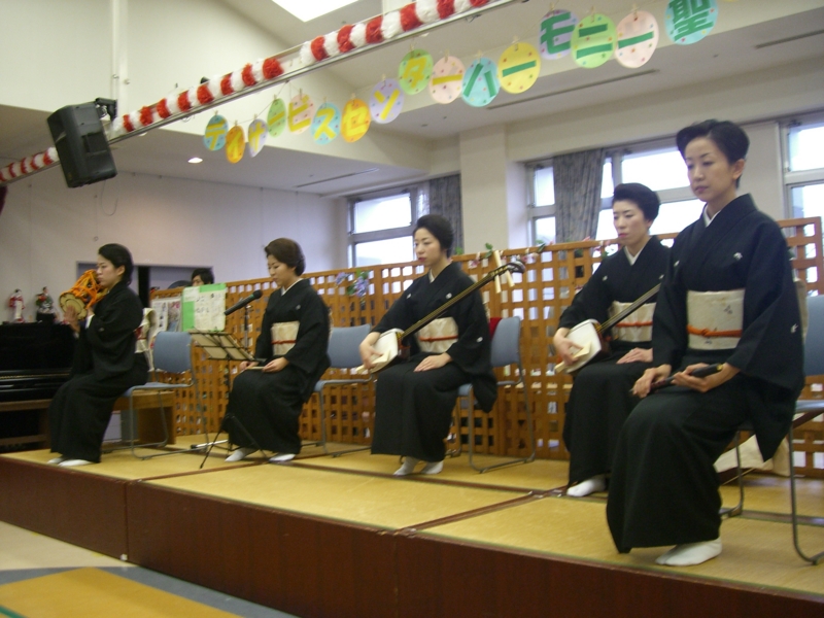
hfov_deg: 49.0
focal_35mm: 38
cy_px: 309
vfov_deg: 37.7
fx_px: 905
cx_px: 412
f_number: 2.7
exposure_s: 1/15
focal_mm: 6.2
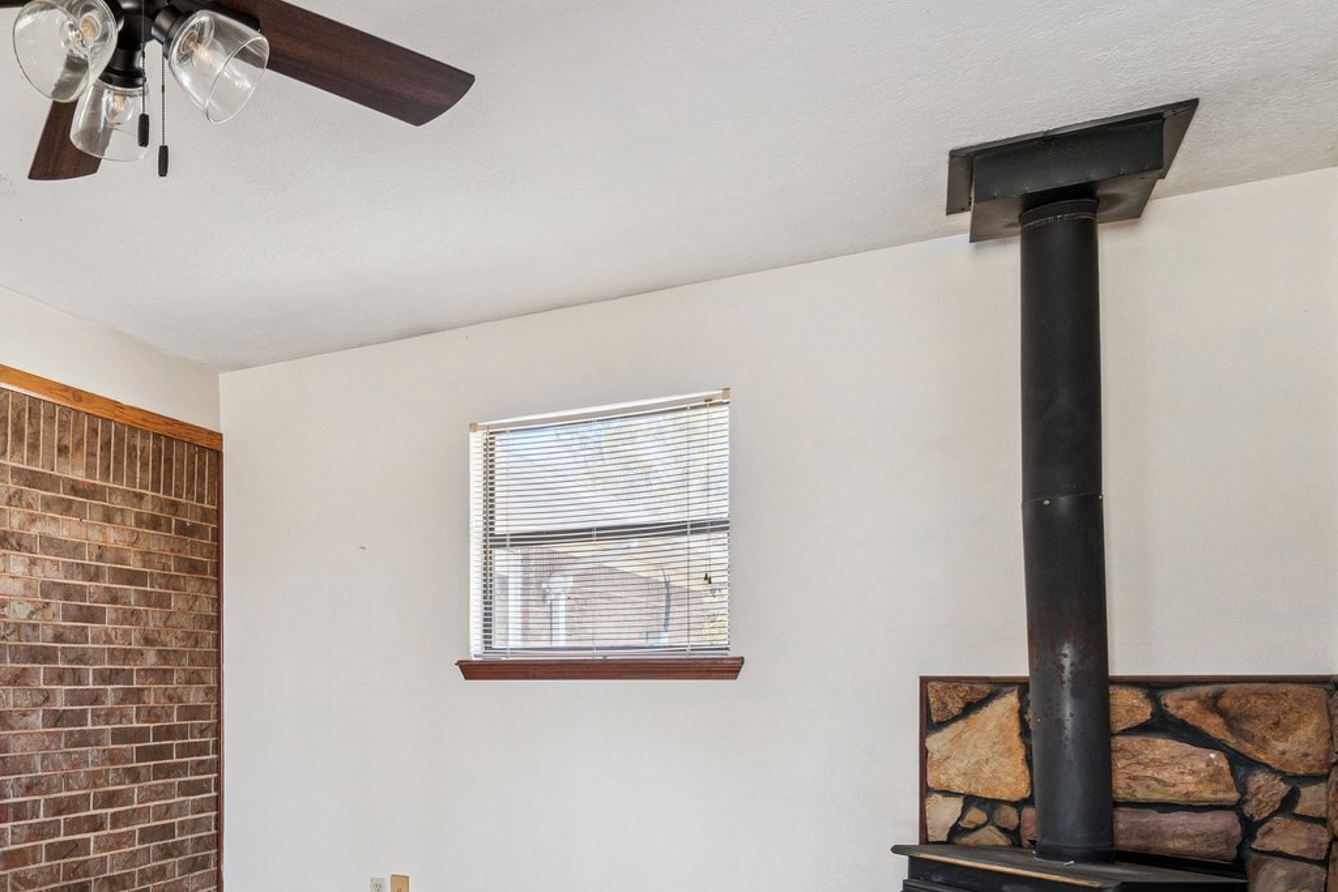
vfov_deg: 41.9
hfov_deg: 54.6
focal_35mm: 30
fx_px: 1115
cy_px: 698
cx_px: 155
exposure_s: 1/20
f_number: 6.3
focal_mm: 10
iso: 200
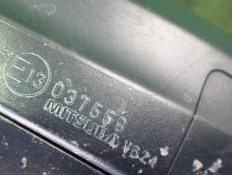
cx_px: 48
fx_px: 329
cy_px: 60
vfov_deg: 29.5
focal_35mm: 49
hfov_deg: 37.5
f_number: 2.3
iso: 800
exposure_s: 1/30
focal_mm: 5.4
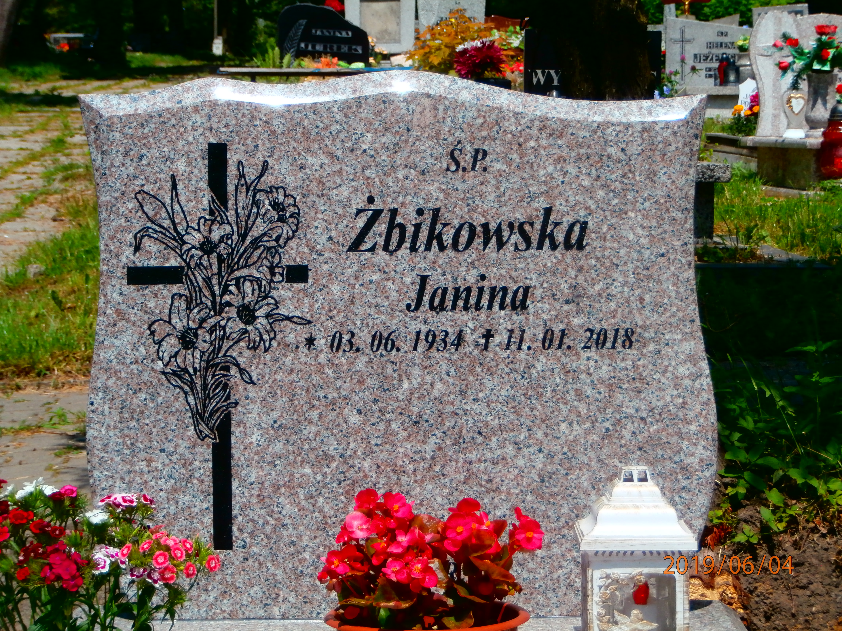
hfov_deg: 17.9
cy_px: 316
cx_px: 421
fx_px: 2676
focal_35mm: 110
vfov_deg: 13.5
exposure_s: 1/640
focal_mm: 19.54
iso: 100
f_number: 5.4
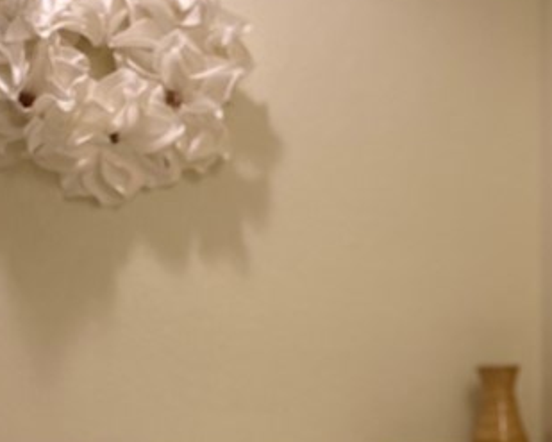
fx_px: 1372
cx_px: 750
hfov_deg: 20.5
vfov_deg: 17.9
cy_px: 431
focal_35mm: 84
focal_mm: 4.25
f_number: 1.8
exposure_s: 1/120
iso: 64
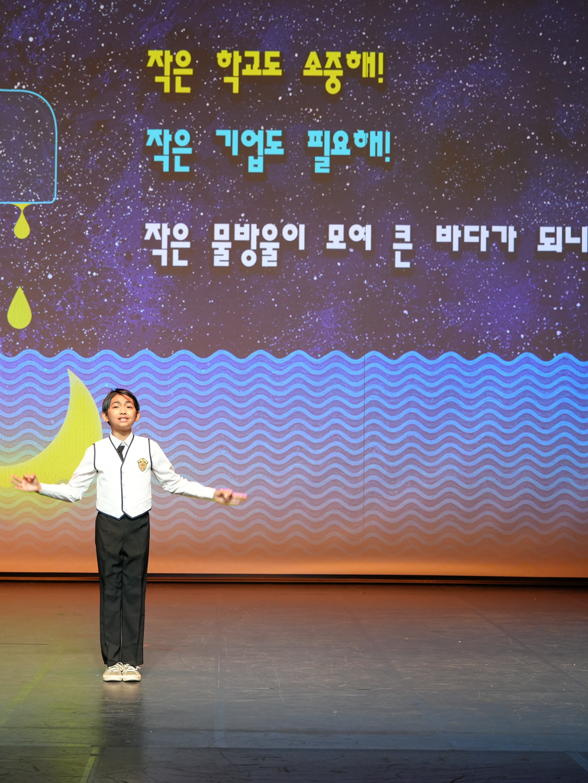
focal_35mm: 78
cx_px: 213
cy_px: 392
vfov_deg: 25.0
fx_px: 1767
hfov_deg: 18.9
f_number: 4
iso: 2000
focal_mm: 54
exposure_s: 1/160
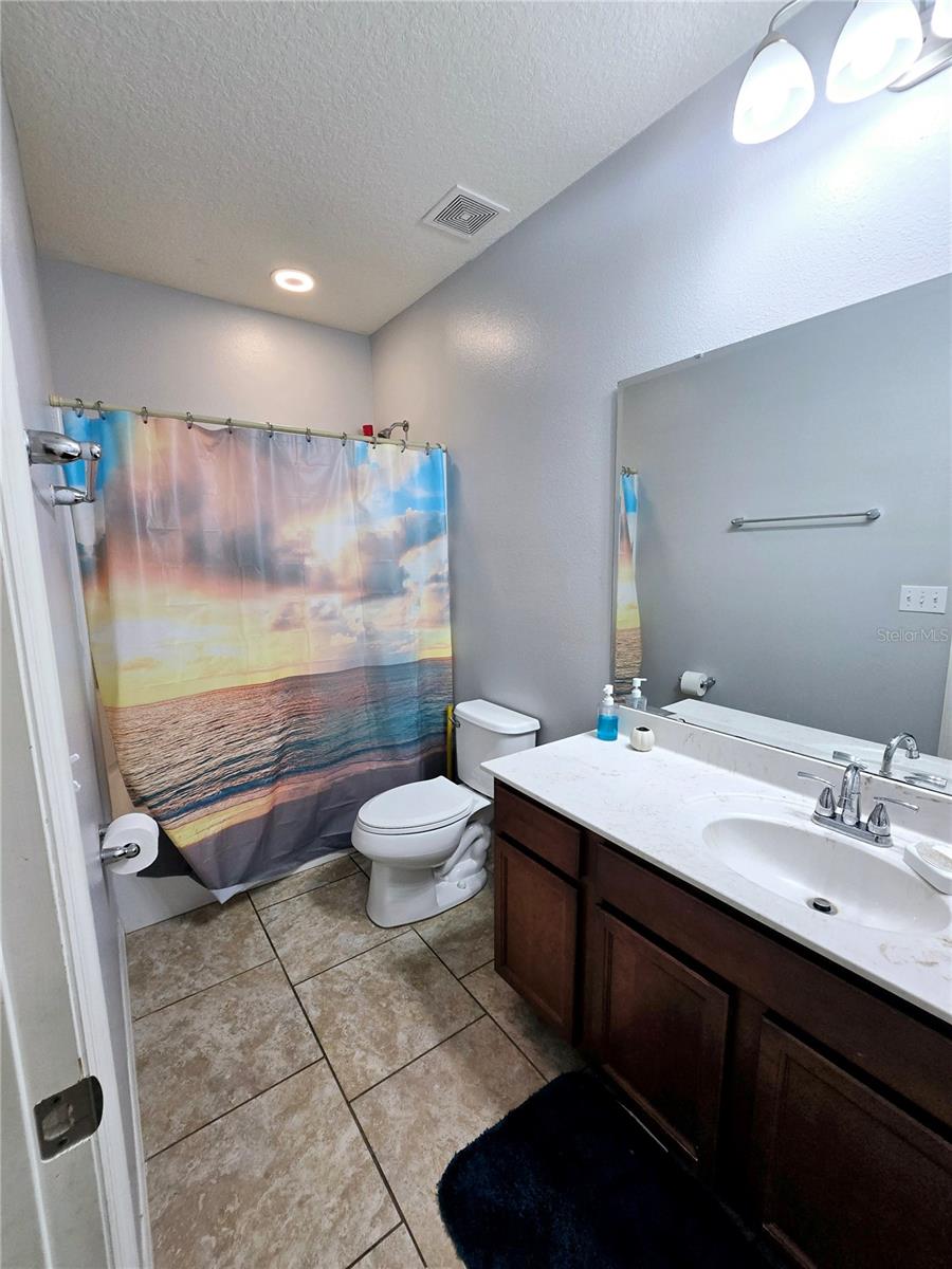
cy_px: 634
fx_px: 477
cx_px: 476
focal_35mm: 13
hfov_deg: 89.9
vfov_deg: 106.2
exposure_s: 1/120
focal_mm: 2.2
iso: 64
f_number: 2.2
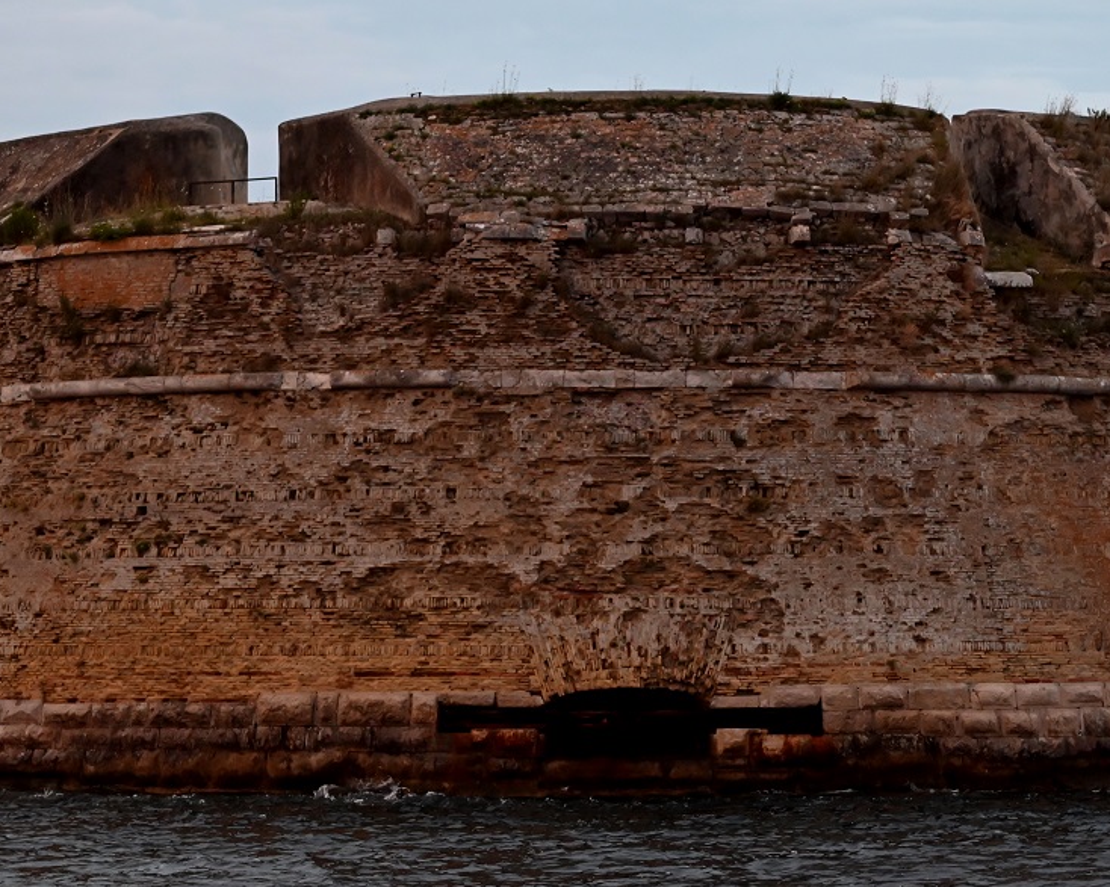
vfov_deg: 11.6
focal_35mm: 133
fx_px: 4369
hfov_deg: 14.5
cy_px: 315
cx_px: 705
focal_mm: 80
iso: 3200
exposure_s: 1/200
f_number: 4.5
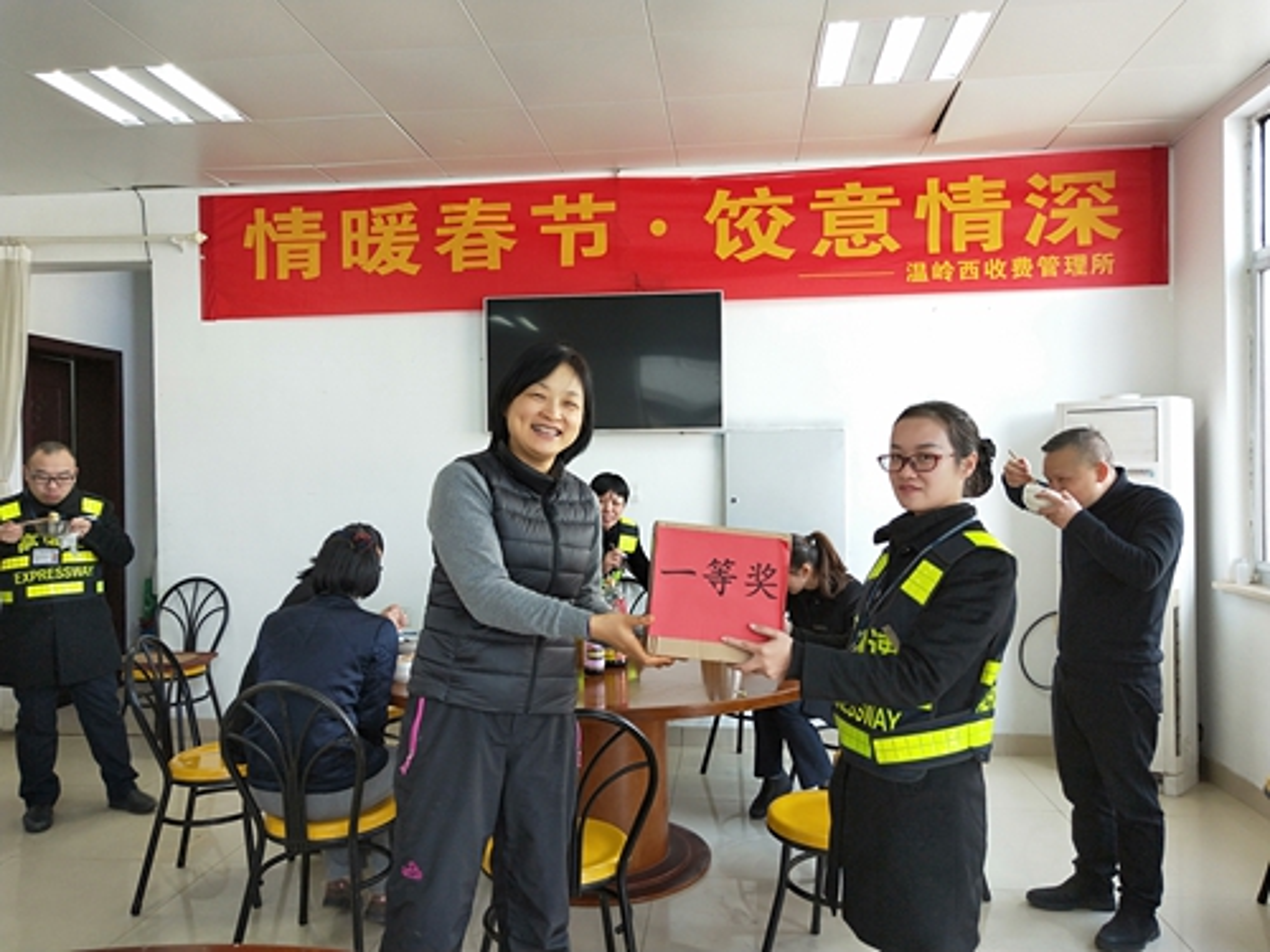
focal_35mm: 25
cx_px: 635
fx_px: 917
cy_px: 476
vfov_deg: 54.9
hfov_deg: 69.4
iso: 91
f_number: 1.7
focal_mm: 4.28
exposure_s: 1/50
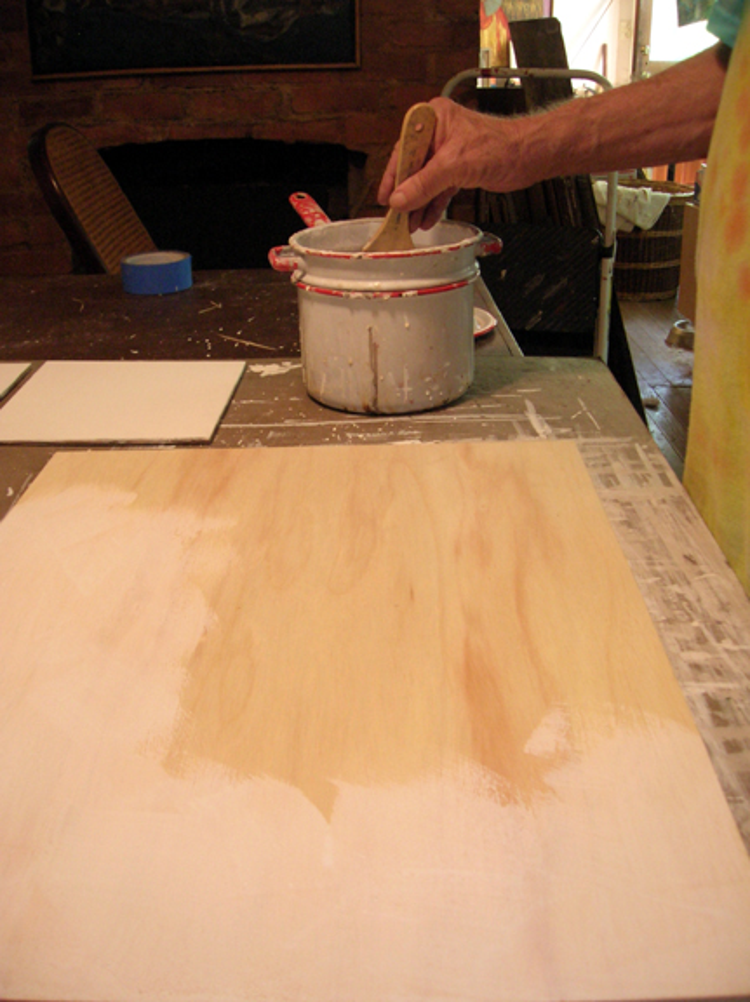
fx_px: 984
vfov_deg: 54.0
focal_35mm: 34
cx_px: 375
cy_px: 501
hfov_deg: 41.7
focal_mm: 5.7
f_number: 2.9
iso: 200
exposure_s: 1/16.6
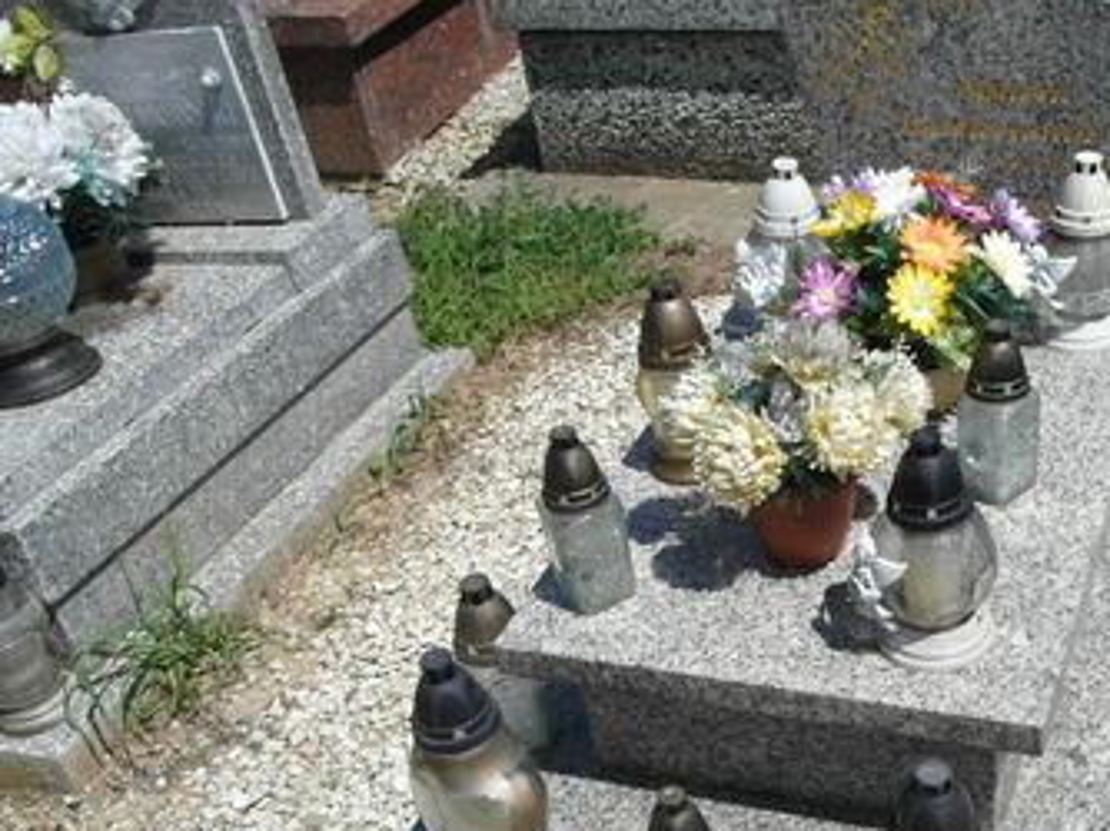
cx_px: 851
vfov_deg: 30.7
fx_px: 1474
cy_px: 661
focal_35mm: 46
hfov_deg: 40.0
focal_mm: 5.2
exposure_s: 1/1500
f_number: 3.4
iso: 80
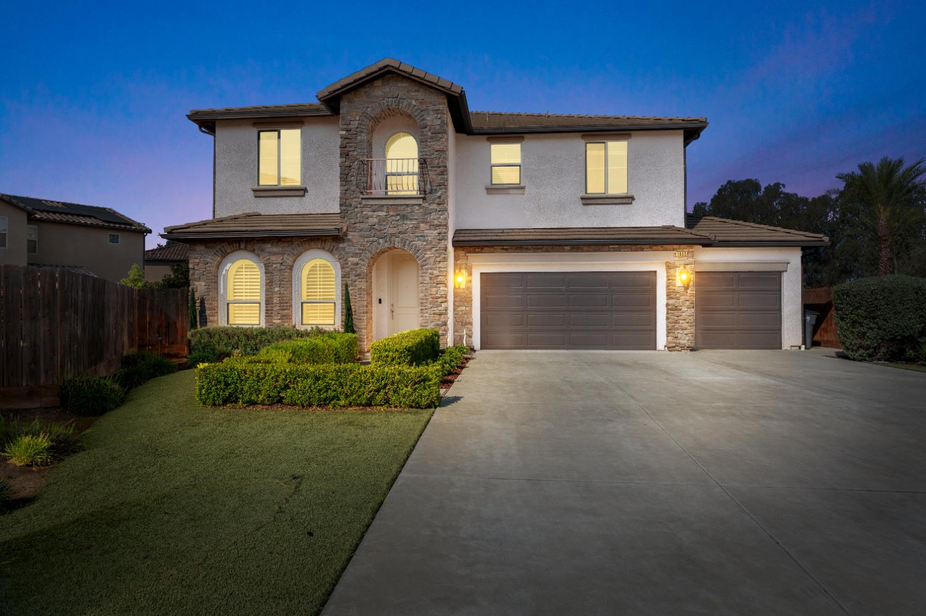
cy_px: 308
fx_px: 565
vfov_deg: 57.2
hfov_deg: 78.6
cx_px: 463
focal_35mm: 22
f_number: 9
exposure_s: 1/1000
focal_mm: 22
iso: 250
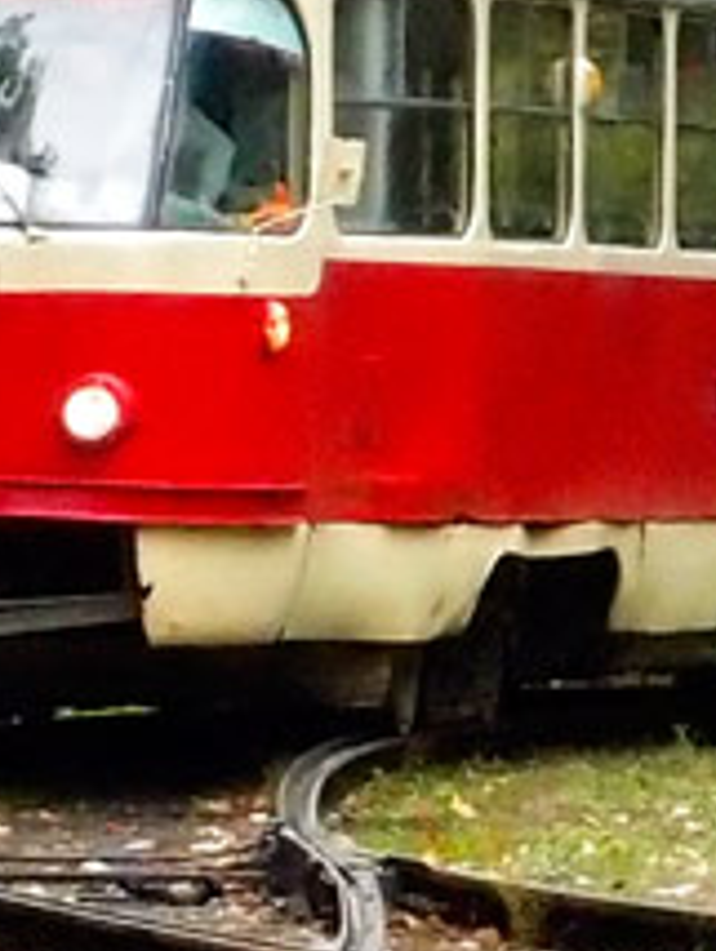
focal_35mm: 491
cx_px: 300
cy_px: -464
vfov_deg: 4.0
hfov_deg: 3.0
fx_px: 13514
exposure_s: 1/640
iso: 640
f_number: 2.4
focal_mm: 19.84
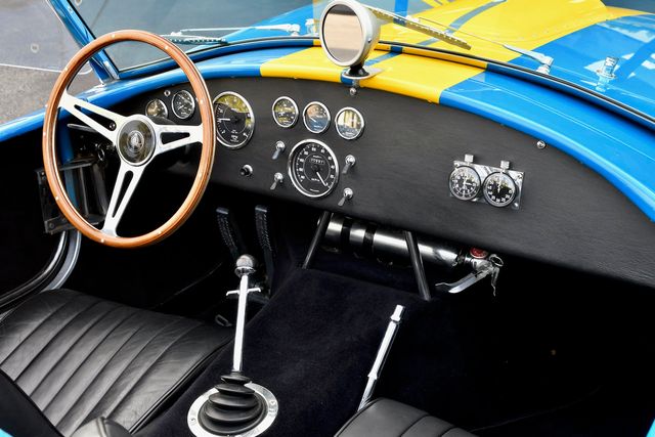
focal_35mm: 48
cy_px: 218
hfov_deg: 41.1
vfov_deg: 28.1
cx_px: 328
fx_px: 873
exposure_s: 1/80
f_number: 7.1
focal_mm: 32
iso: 400
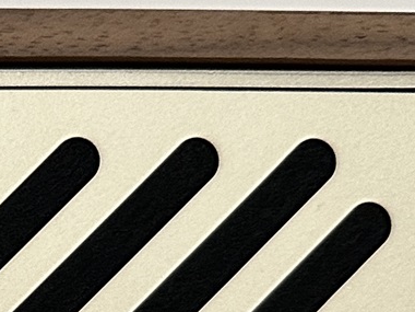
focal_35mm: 158
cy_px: 553
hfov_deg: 10.8
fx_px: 1894
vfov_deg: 9.0
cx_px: -544
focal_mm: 6.86
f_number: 1.78
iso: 250
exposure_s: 1/118
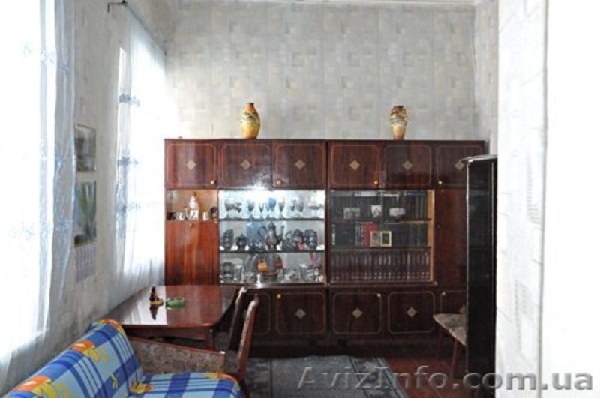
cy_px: 199
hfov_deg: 57.3
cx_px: 300
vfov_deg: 39.9
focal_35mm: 33
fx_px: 549
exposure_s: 1/80
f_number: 7.1
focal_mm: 22
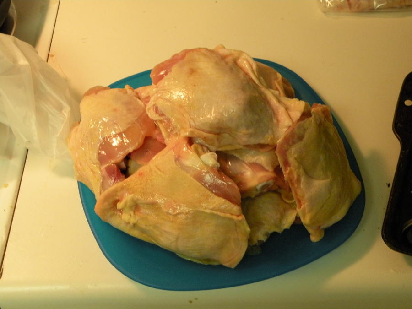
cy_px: 154
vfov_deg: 34.3
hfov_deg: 44.8
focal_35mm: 42
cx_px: 206
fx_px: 500
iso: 400
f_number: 3.2
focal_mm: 7.4
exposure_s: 1/32.4
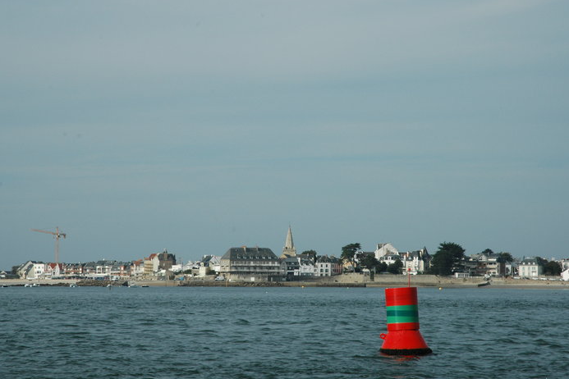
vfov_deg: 12.9
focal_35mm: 106
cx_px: 287
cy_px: 189
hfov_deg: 19.3
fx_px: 1675
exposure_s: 1/640
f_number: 13
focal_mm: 70
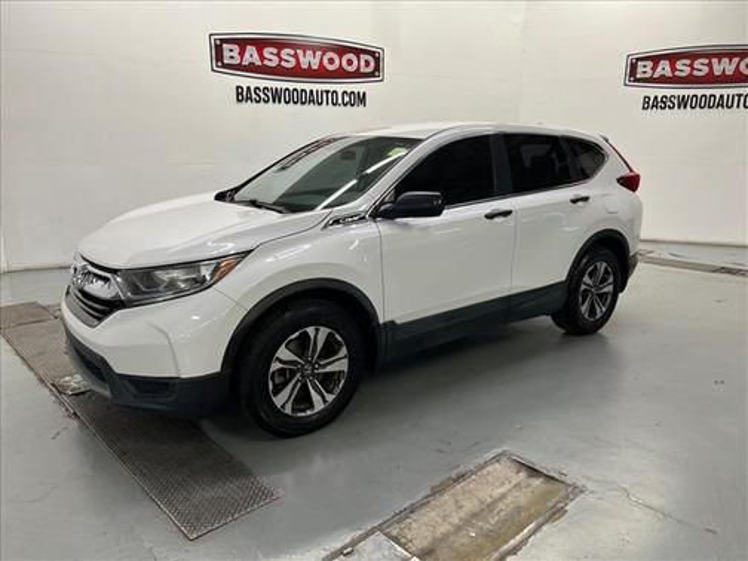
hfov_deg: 67.3
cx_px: 374
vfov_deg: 53.1
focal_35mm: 26
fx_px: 562
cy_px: 280
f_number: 1.5
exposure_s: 1/60
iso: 80
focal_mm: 5.7
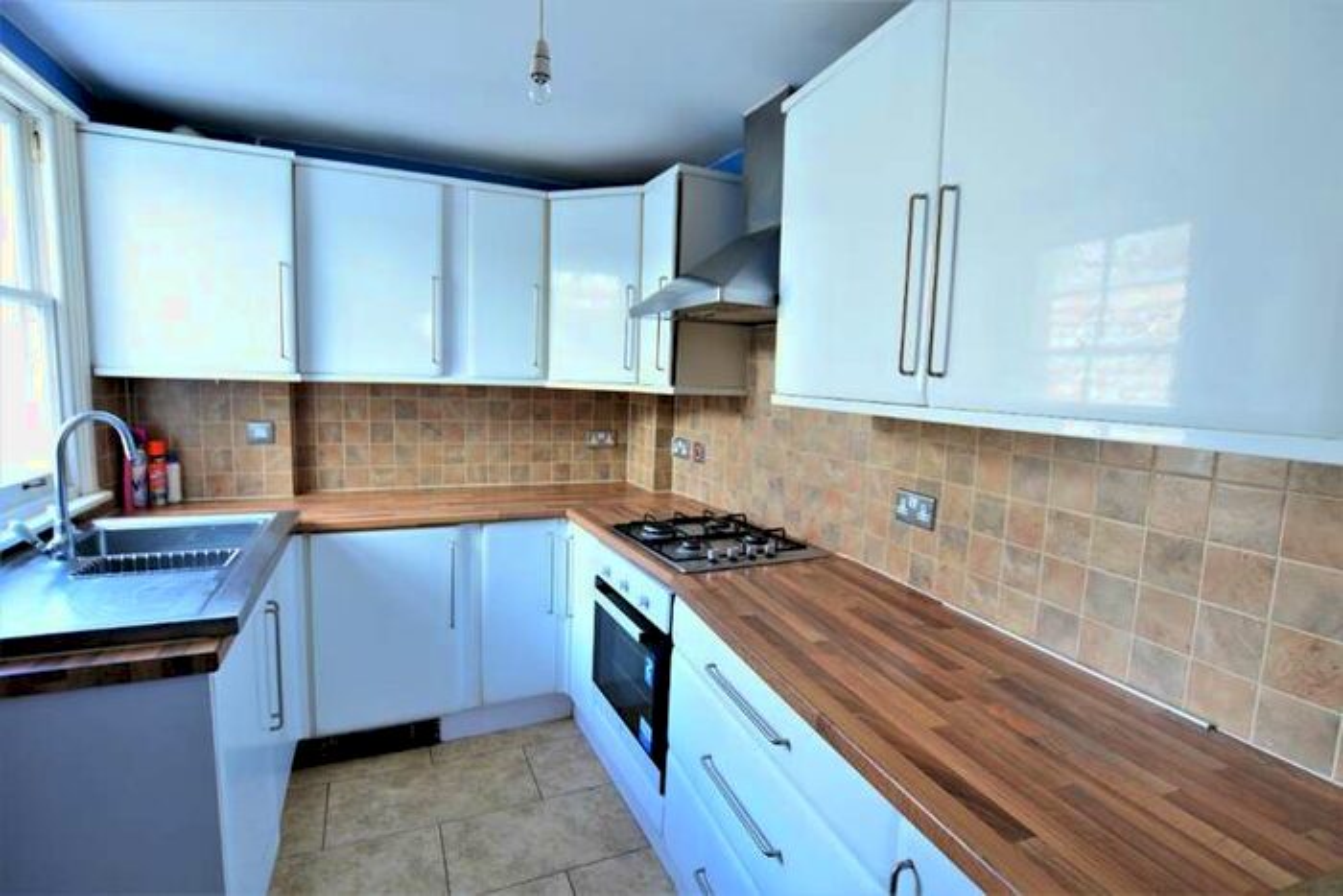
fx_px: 560
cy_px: 448
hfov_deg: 100.4
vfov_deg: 77.4
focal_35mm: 15
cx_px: 672
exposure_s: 1/15
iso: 180
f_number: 3.5
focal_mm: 10
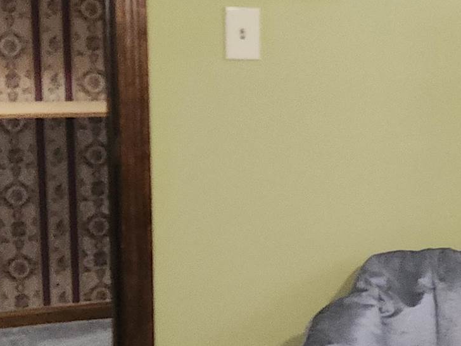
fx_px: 1292
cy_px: 169
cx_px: 725
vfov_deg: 15.2
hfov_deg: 17.8
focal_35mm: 97
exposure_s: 1/9.99
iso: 160
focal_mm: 5.4
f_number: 1.8
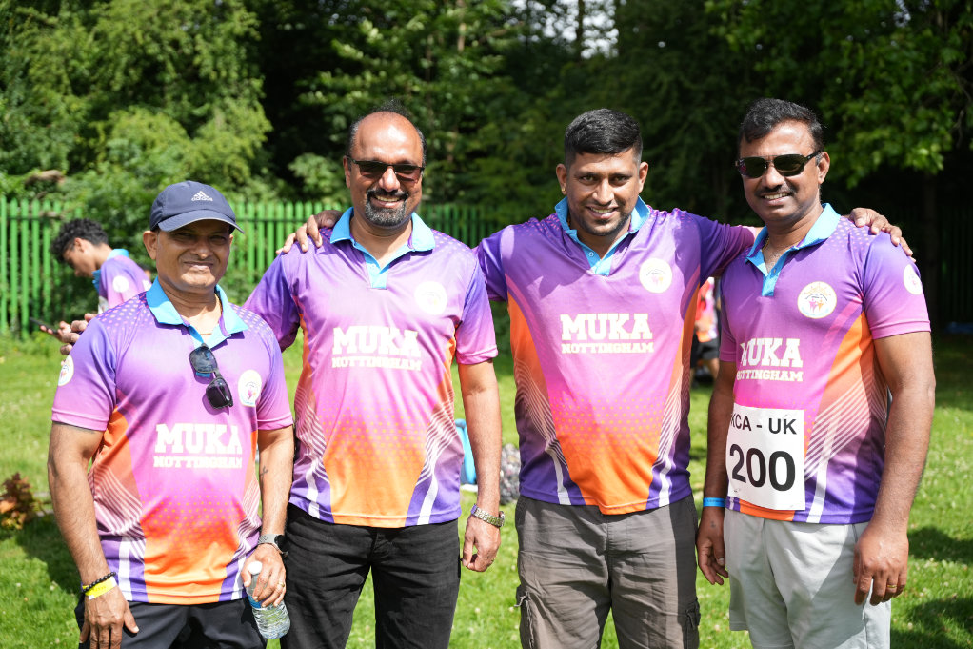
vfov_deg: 31.9
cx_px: 486
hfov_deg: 46.4
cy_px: 324
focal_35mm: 42
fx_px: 1135
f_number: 2.8
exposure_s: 1/3200
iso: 400
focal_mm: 42
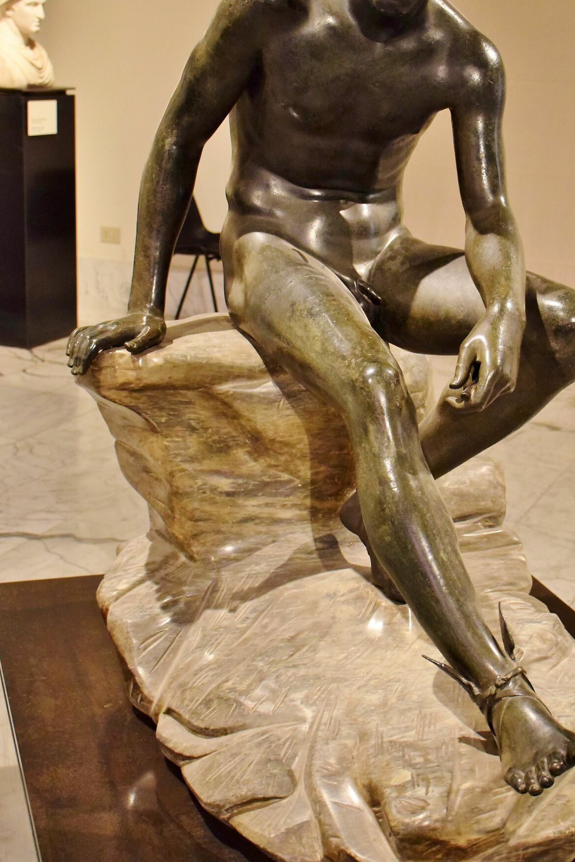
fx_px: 1334
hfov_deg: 24.2
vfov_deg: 35.8
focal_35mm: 56
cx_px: 390
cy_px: 380
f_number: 4
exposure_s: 1/60
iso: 2000
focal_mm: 27
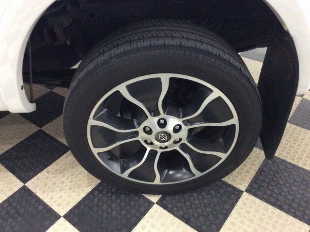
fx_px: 286
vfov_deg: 44.1
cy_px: 116
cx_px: 155
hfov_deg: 56.9
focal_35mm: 32
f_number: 2.4
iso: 200
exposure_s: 1/25
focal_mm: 3.3
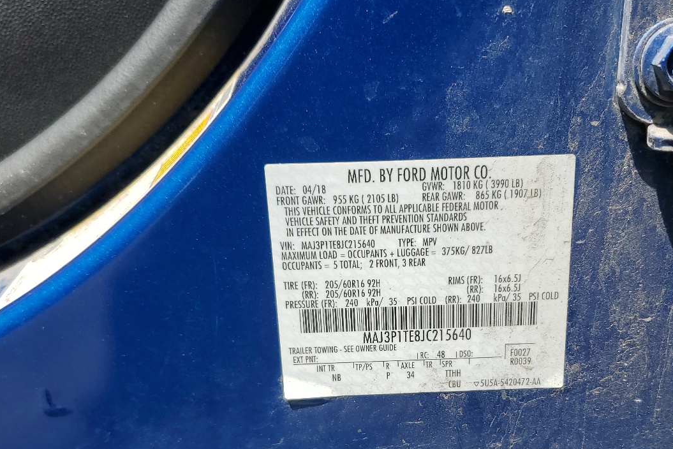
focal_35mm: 41
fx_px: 767
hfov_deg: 47.1
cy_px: 367
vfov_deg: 31.7
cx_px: 405
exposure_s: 1/1667
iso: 50
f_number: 1.5
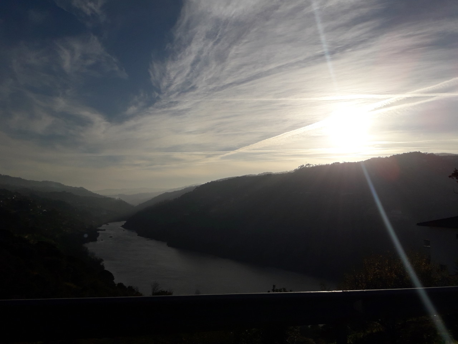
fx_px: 370
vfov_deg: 49.7
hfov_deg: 63.4
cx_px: 229
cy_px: 172
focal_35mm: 28
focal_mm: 3.7
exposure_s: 1/7463
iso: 40
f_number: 1.9
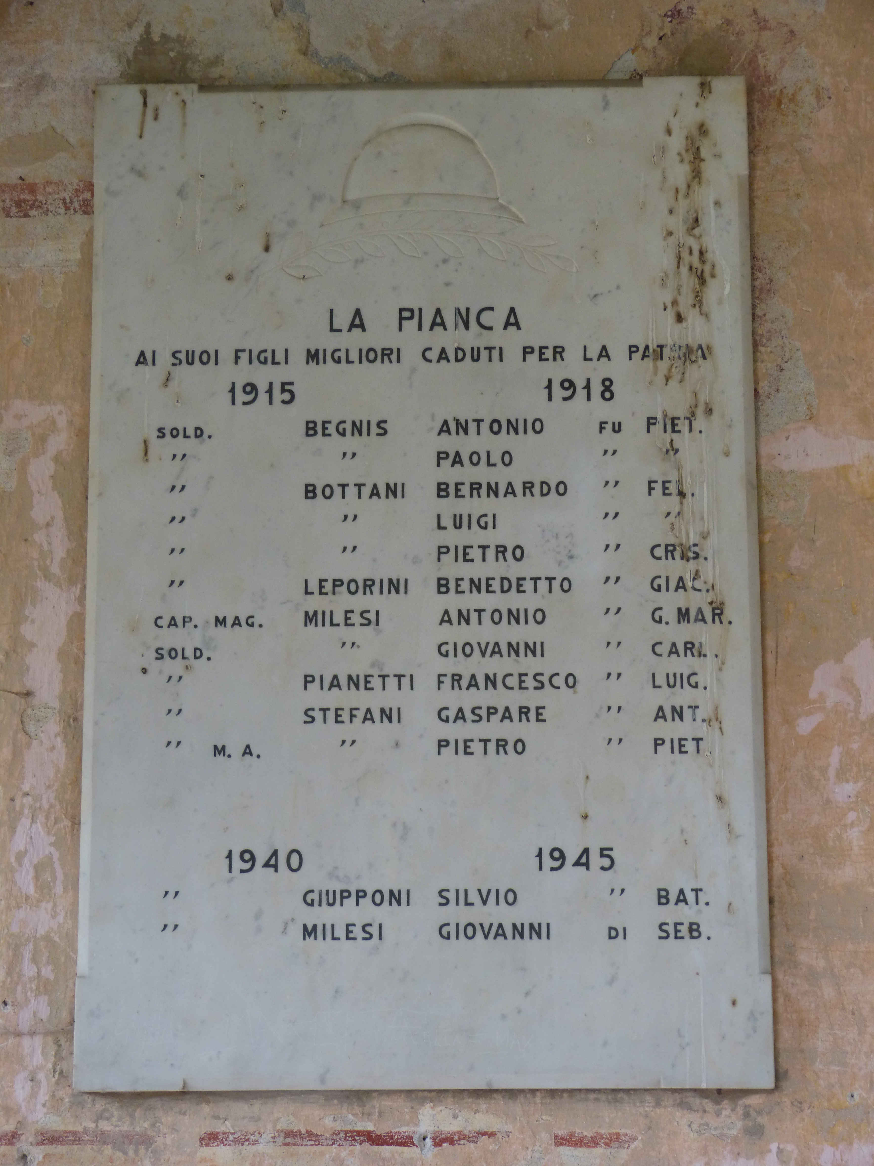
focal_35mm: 75
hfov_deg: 19.6
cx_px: 437
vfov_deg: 26.0
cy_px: 583
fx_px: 2525
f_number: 3.3
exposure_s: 1/60
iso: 200
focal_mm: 13.5
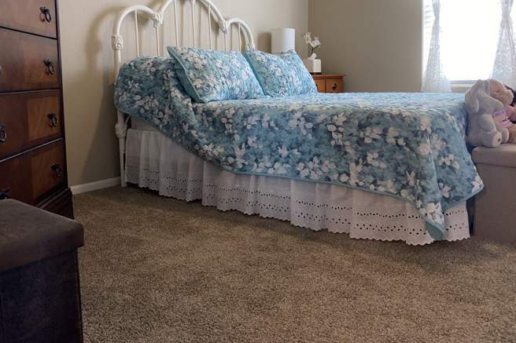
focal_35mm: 33
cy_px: 111
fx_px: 473
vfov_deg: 39.4
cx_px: 264
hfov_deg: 57.2
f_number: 1.8
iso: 32
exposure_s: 1/20
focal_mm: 4.25
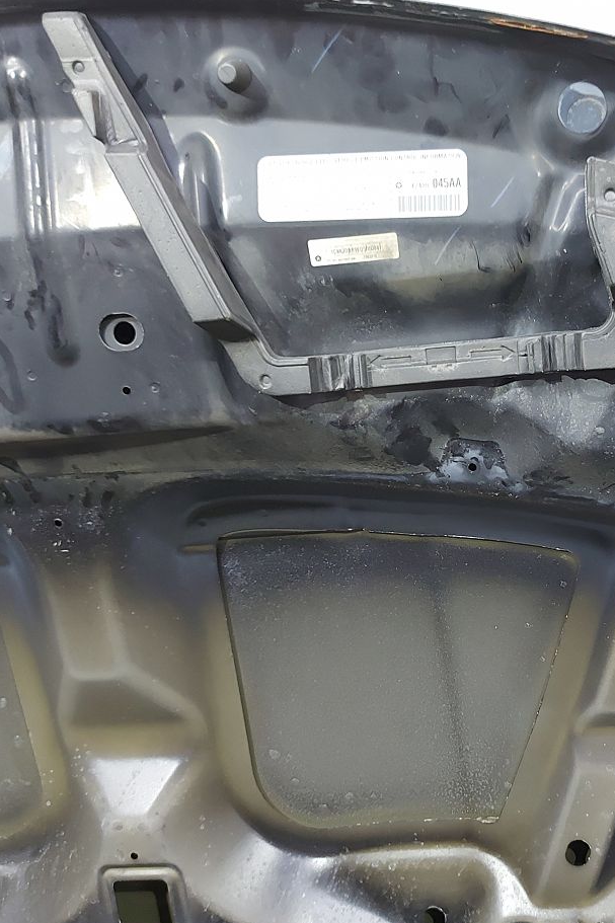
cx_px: 474
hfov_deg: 34.2
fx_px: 974
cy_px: 444
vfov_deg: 50.7
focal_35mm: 38
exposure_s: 1/33
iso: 250
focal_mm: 5.23
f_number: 1.8
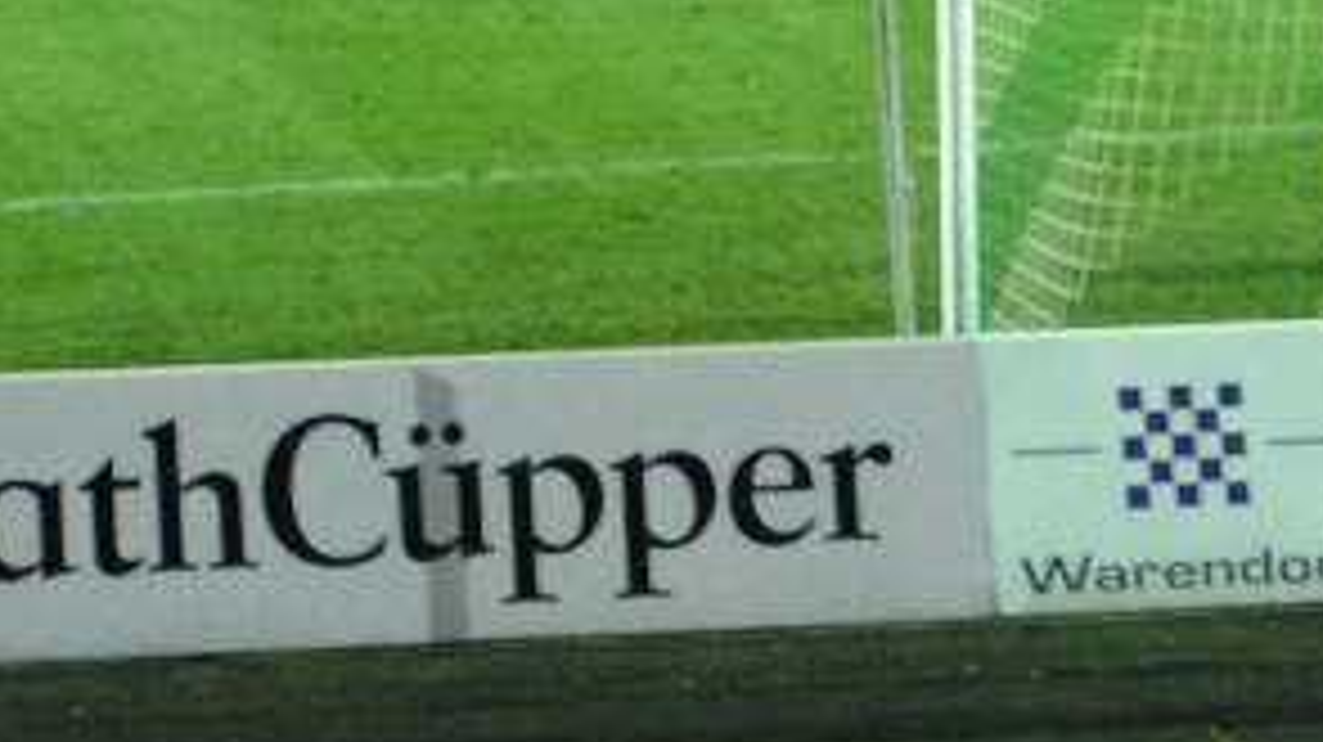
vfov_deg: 3.6
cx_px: 994
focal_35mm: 338
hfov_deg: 6.4
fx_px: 11851
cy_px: -468
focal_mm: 17.4
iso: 200
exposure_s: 1/20
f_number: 3.5
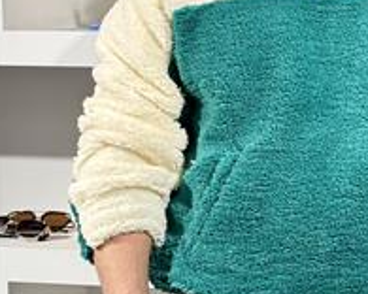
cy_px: 117
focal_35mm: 112
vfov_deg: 13.8
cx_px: 323
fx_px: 1220
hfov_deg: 16.9
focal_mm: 6.76
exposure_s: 1/100
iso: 80
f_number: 1.78
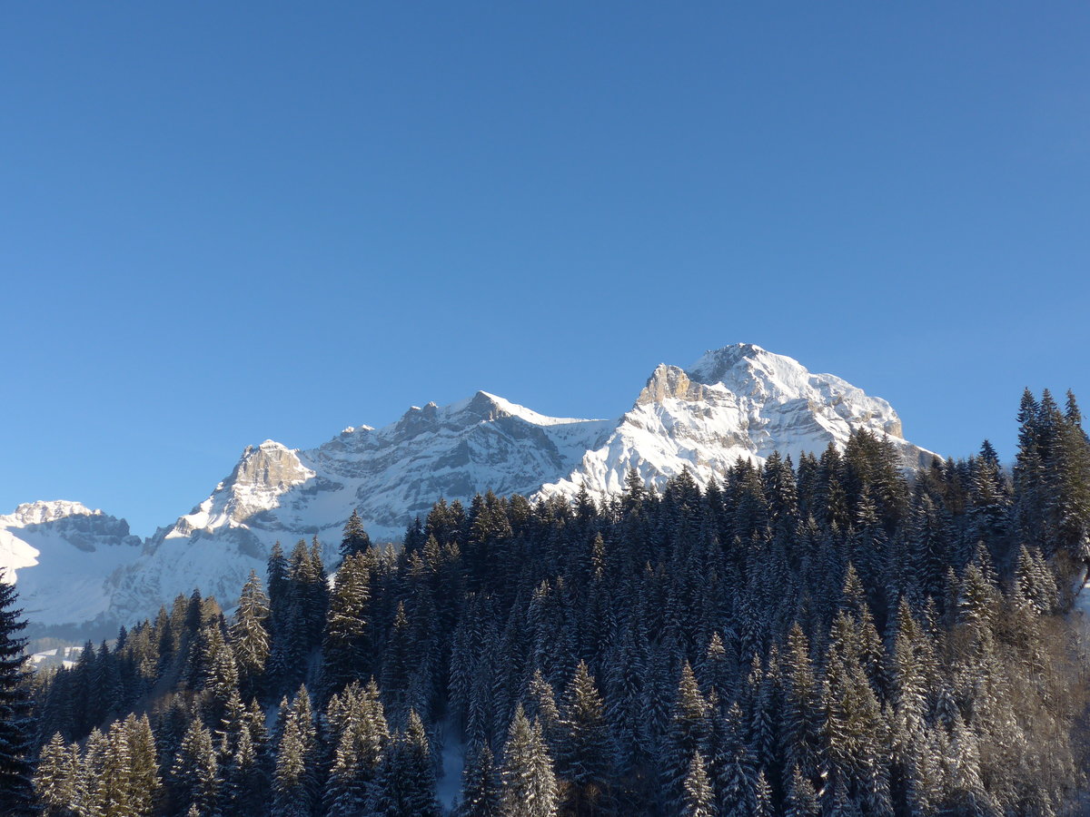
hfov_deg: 47.9
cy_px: 408
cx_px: 545
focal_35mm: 39
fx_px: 1228
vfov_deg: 36.8
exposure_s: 1/1300
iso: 80
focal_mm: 8
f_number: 2.8
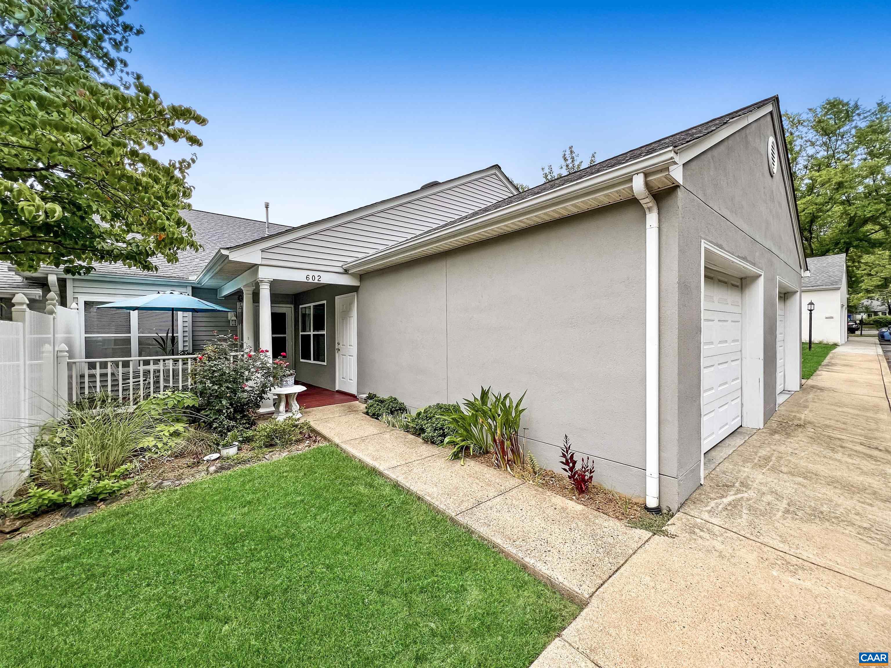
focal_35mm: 13
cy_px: 334
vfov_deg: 89.9
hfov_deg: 106.2
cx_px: 446
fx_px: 335
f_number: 1.8
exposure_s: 1/488
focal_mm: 1.57
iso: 32
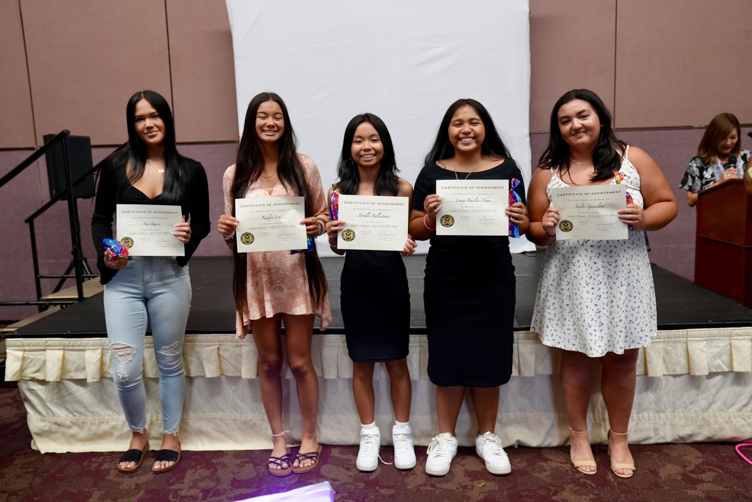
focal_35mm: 30
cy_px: 251
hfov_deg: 61.9
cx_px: 376
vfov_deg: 43.7
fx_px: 627
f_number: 4
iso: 5000
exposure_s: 1/160
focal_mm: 30
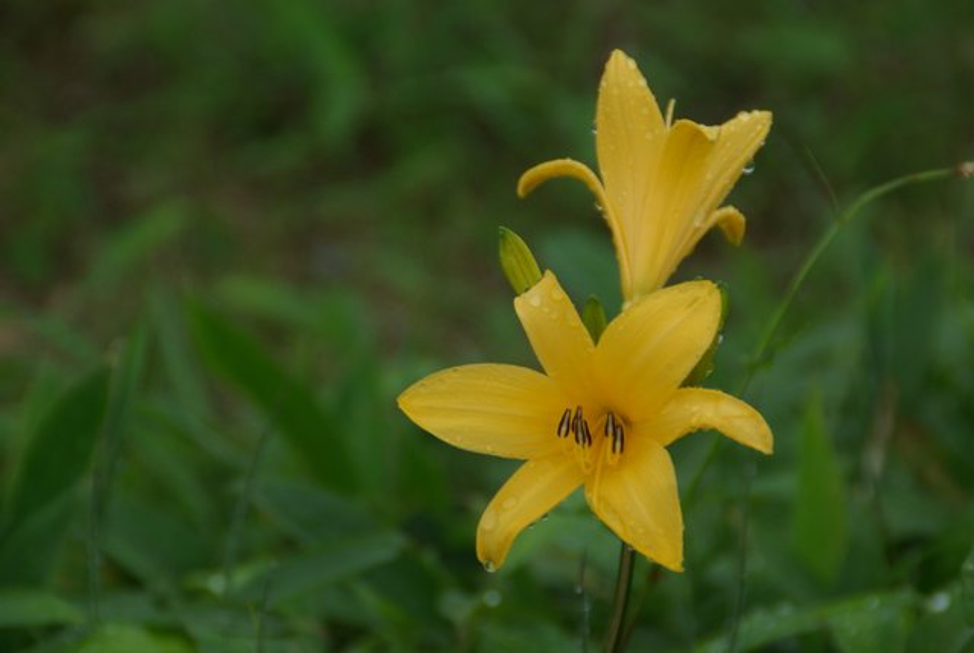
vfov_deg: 6.2
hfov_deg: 9.3
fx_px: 6016
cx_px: 487
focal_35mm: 222
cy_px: 326
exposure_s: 1/160
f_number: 6.3
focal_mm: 148
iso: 100
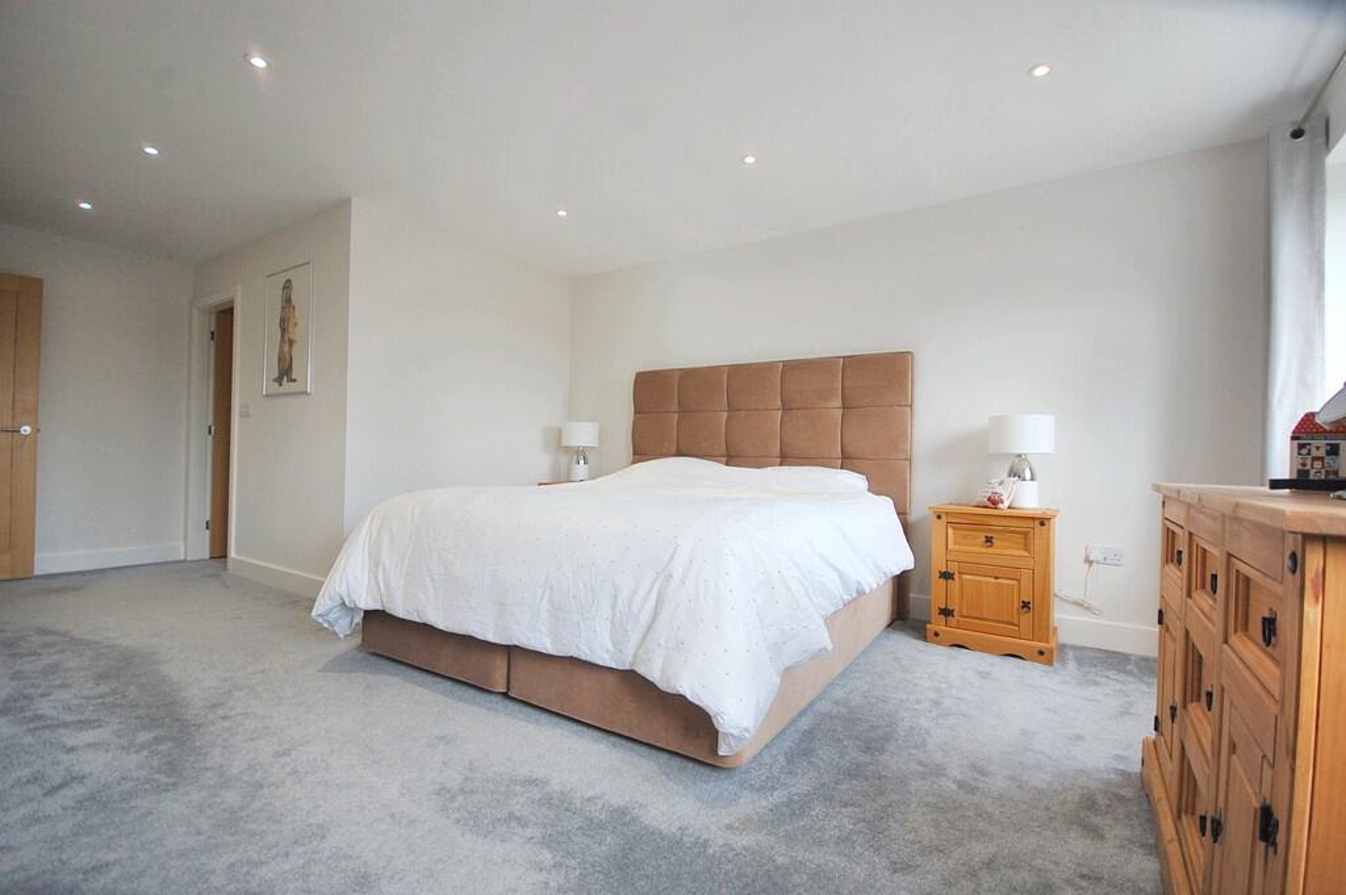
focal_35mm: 15
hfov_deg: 100.4
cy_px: 448
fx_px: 560
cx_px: 673
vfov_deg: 77.2
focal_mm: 10
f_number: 4.5
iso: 200
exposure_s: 1/80
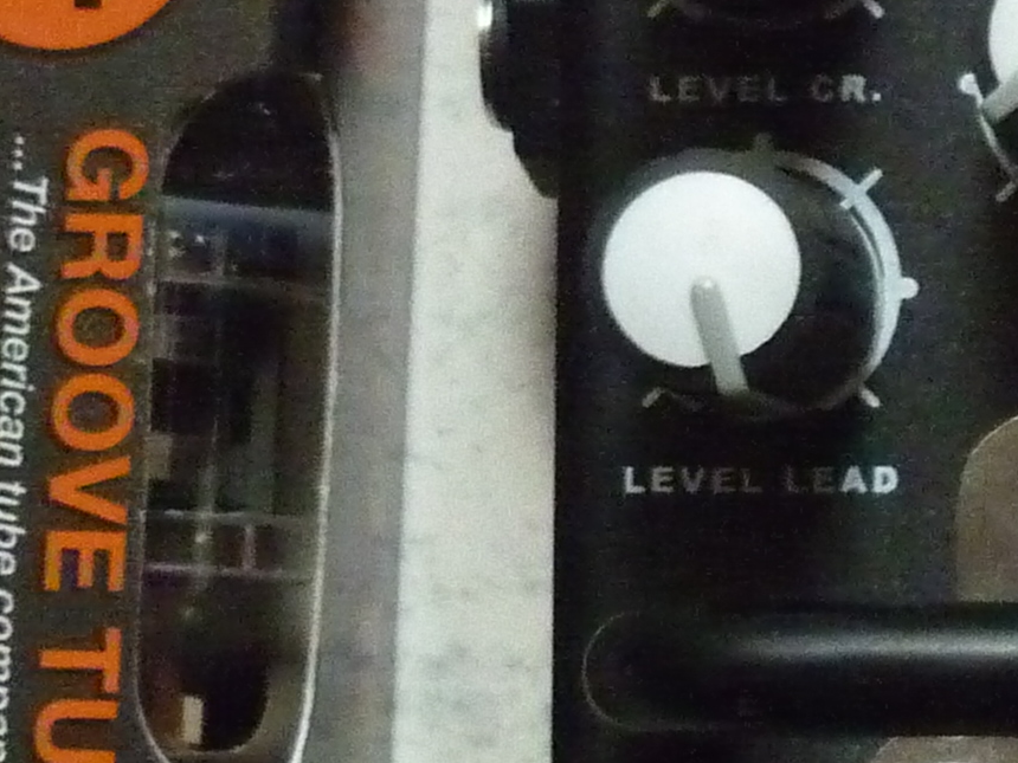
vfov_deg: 10.6
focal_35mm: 140
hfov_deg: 13.4
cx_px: 1470
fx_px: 4117
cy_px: 187
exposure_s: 1/40
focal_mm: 5.5
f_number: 2.8
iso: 800
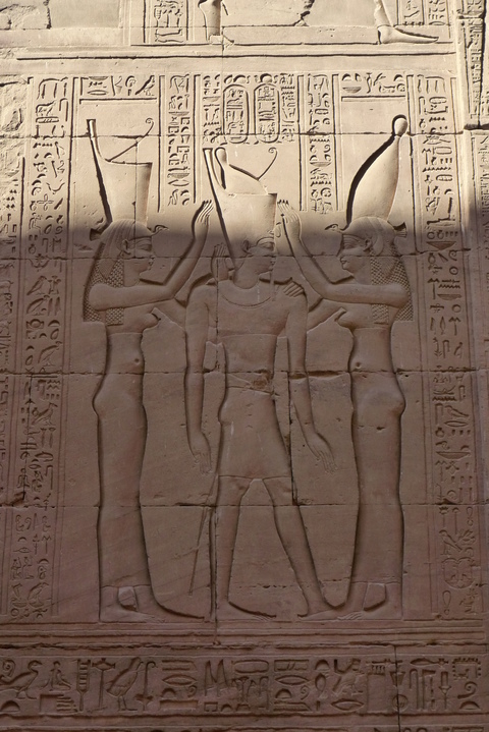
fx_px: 1119
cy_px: 366
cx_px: 244
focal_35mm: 55
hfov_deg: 24.6
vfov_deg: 36.2
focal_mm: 10.8
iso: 400
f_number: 2.8
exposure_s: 1/1000
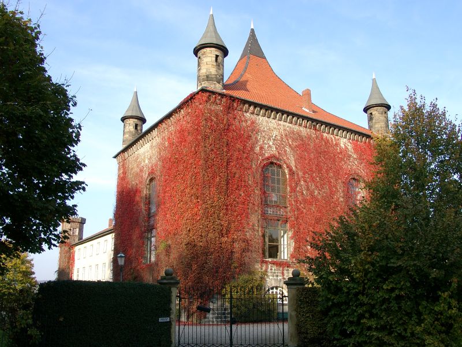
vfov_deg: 41.8
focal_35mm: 34
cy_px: 174
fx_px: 454
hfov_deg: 54.0
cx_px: 231
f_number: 4
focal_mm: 7.13
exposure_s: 1/206
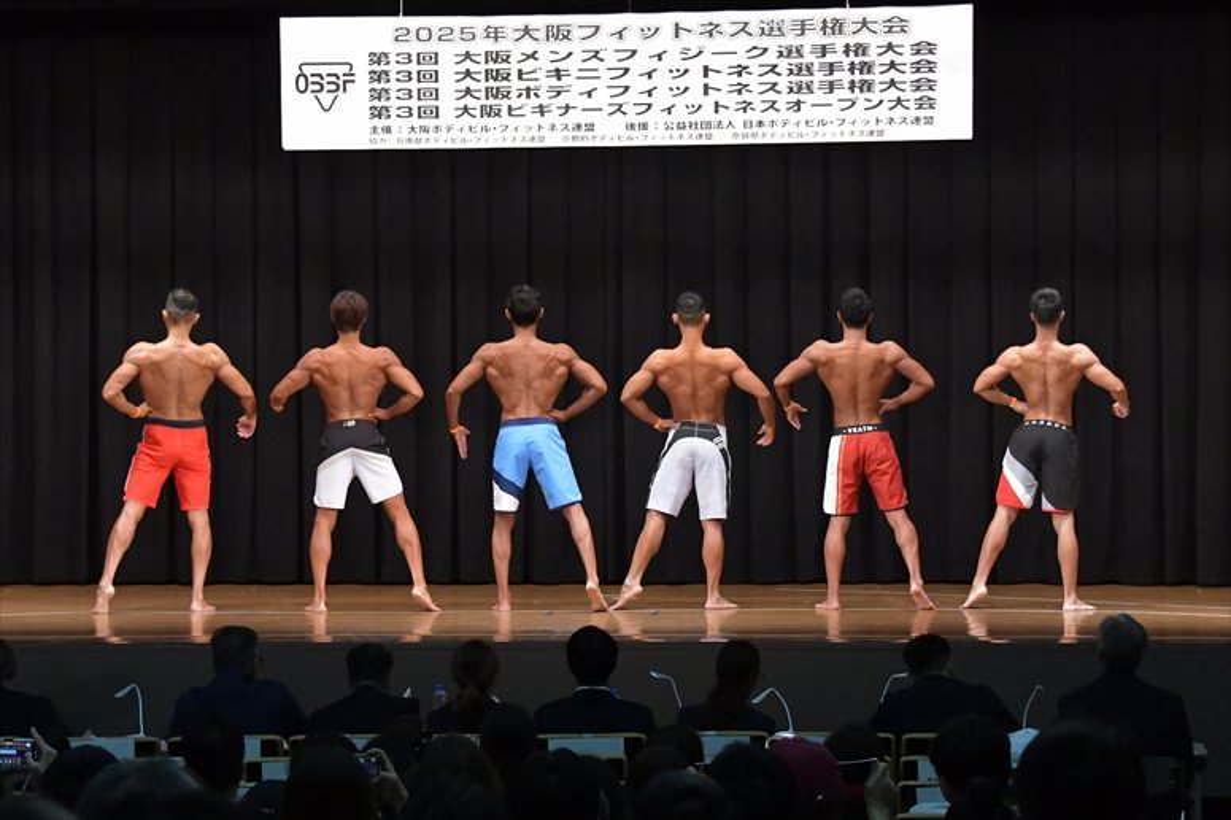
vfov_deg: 13.4
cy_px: 410
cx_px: 616
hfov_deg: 20.0
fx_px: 3486
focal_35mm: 102
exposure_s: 1/400
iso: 6400
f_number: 5.6
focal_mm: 68
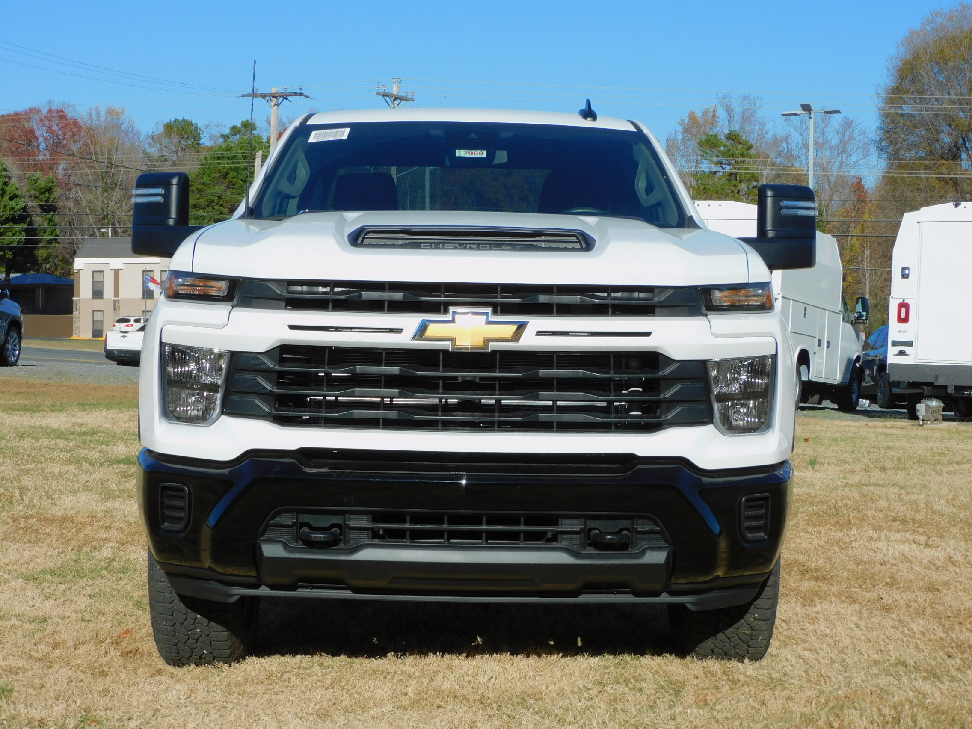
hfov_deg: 29.8
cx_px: 486
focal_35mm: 65
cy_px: 364
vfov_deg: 22.6
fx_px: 1825
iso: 125
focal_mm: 11.6
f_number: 4.2
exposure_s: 1/1250
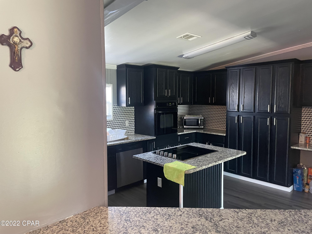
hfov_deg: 67.3
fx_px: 234
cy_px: 117
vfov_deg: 53.1
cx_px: 156
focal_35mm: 26
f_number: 1.6
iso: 400
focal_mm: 4.2
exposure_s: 1/60
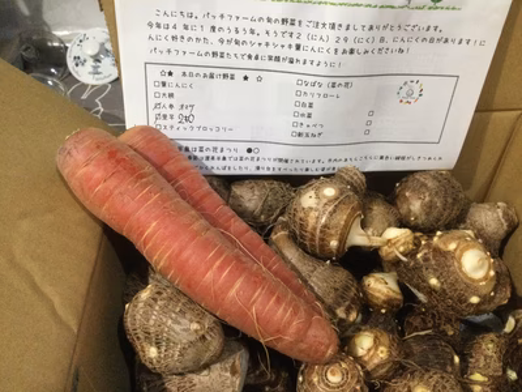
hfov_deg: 58.4
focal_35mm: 31
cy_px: 196
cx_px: 261
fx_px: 467
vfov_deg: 45.4
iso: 200
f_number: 2.4
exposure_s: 1/30
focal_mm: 3.3
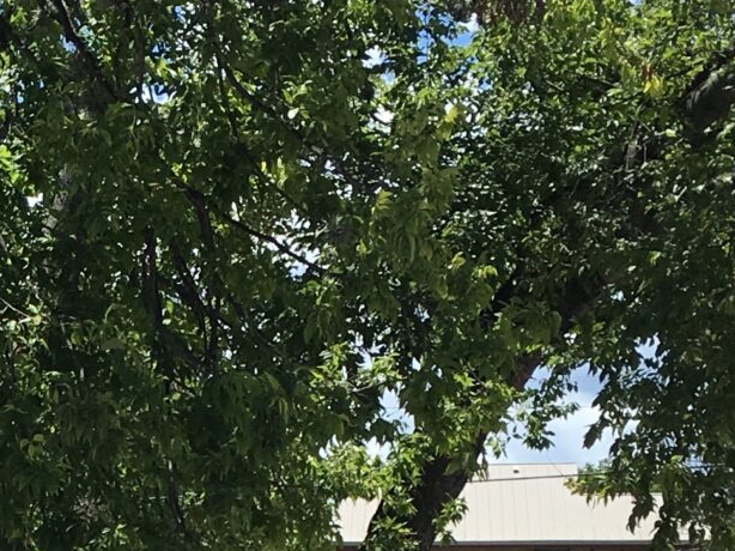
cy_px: 1036
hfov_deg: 15.6
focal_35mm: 121
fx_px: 2568
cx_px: -181
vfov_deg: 11.3
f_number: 2.2
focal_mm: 4.15
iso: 25
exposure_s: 1/1068
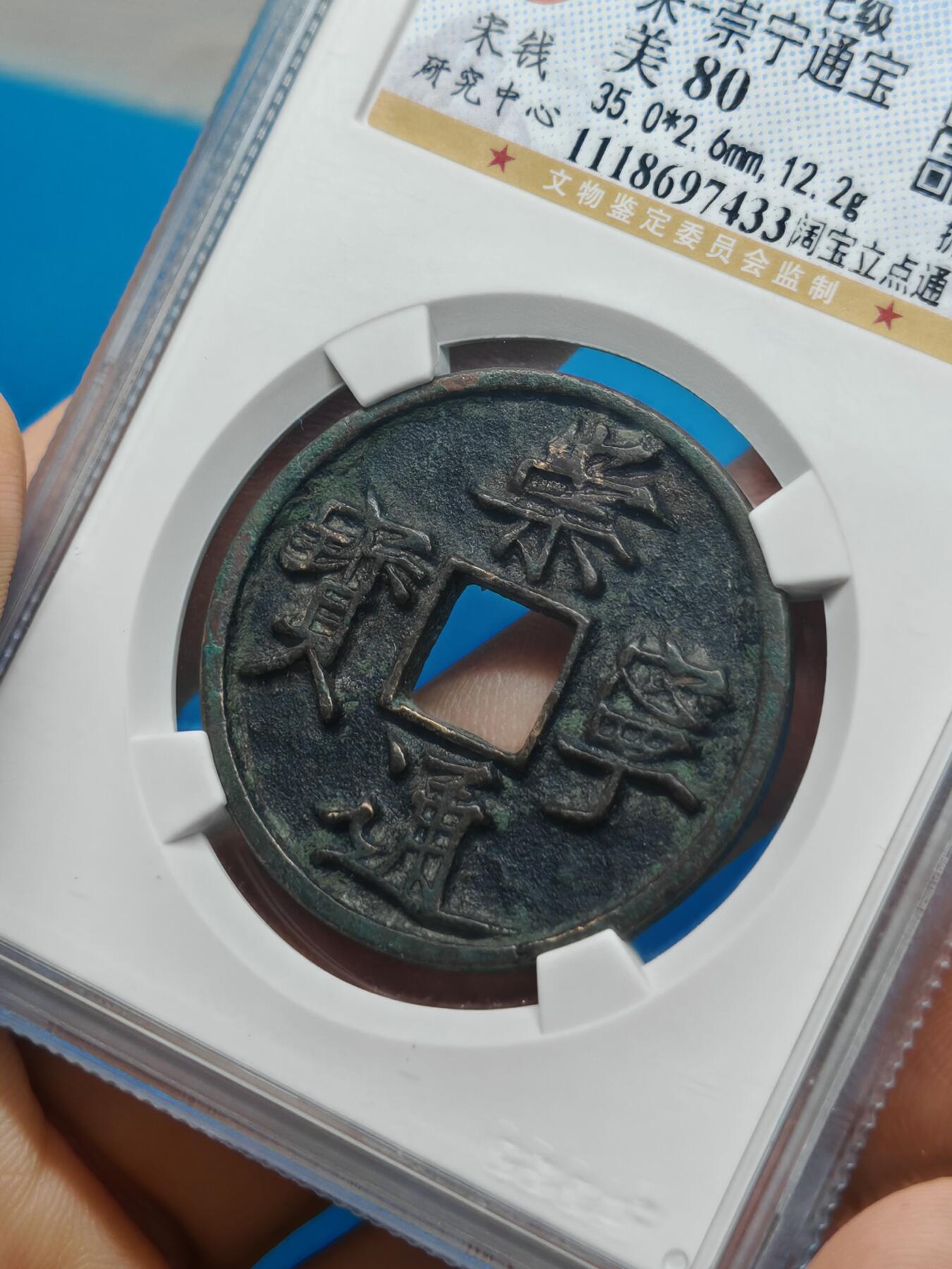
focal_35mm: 95
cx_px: 476
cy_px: 634
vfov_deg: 20.7
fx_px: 3484
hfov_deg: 15.6
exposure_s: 1/170
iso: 50
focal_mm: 7.62
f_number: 1.6
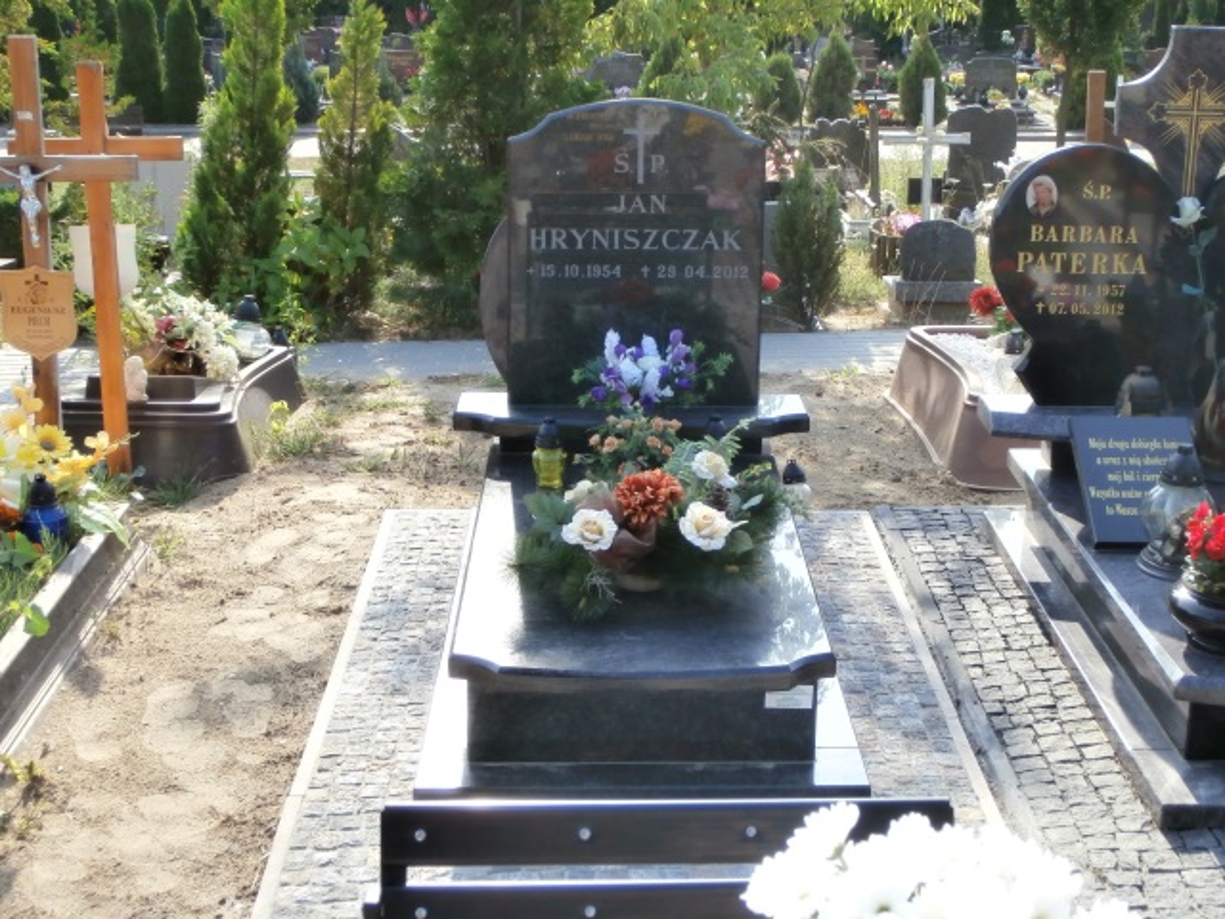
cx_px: 612
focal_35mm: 47
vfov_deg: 30.9
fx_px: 1663
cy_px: 460
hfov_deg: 40.4
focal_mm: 8.29
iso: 100
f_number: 4.2
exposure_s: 1/250
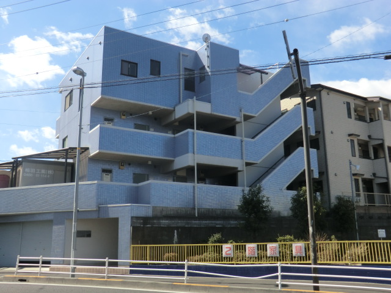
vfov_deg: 41.8
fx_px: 384
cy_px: 146
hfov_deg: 54.0
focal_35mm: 34
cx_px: 196
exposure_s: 1/640
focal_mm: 6.1
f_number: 3.6
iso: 80
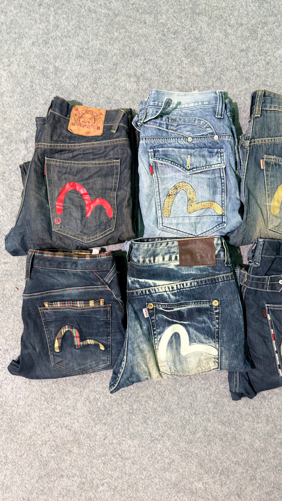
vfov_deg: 69.9
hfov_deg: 42.3
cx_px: 188
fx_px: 359
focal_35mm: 27
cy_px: 256
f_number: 1.78
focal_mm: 6.76
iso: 500
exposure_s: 1/33
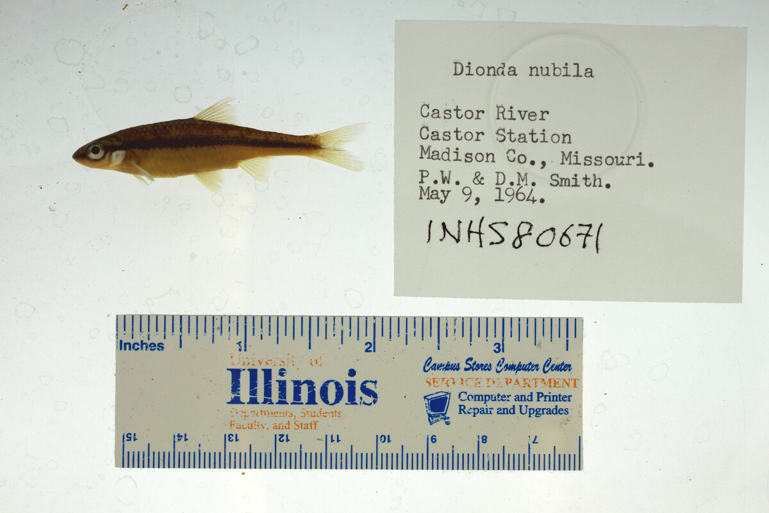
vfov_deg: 22.6
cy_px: 256
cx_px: 384
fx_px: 1282
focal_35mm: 60
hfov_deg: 33.4
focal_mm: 60
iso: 100
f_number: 10
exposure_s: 1/200
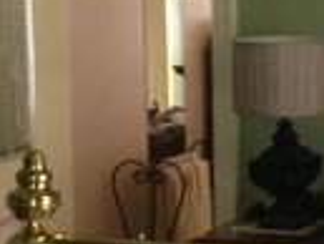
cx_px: 477
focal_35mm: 123
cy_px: 75
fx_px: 1152
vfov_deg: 12.0
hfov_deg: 14.9
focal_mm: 4.12
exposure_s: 1/20
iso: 200
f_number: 2.4
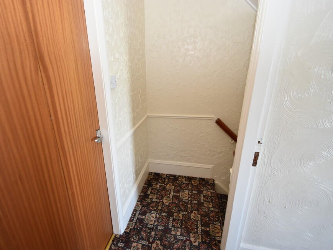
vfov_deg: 74.7
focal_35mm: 17
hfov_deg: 90.9
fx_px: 164
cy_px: 127
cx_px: 154
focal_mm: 10
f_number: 3.5
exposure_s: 1/60
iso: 800
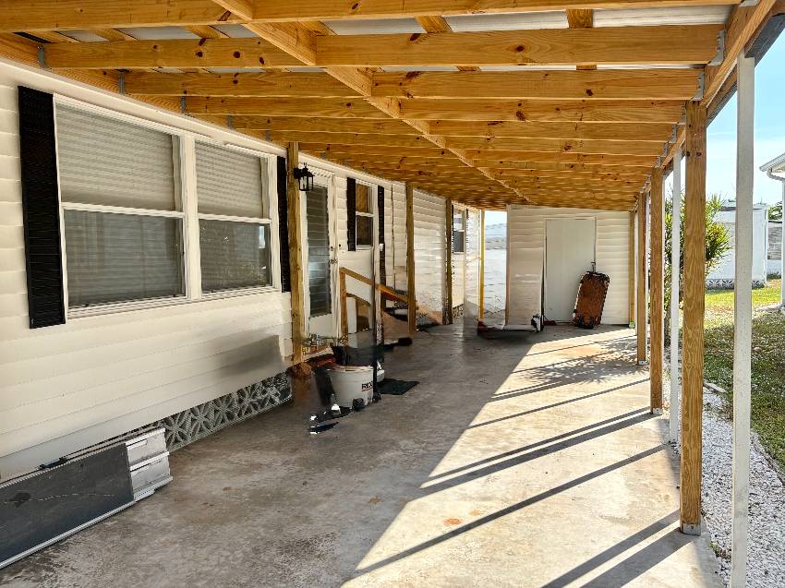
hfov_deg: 67.3
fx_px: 589
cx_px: 392
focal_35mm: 26
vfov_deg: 53.0
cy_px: 294
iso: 50
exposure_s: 1/1155
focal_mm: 5.96
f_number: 1.6
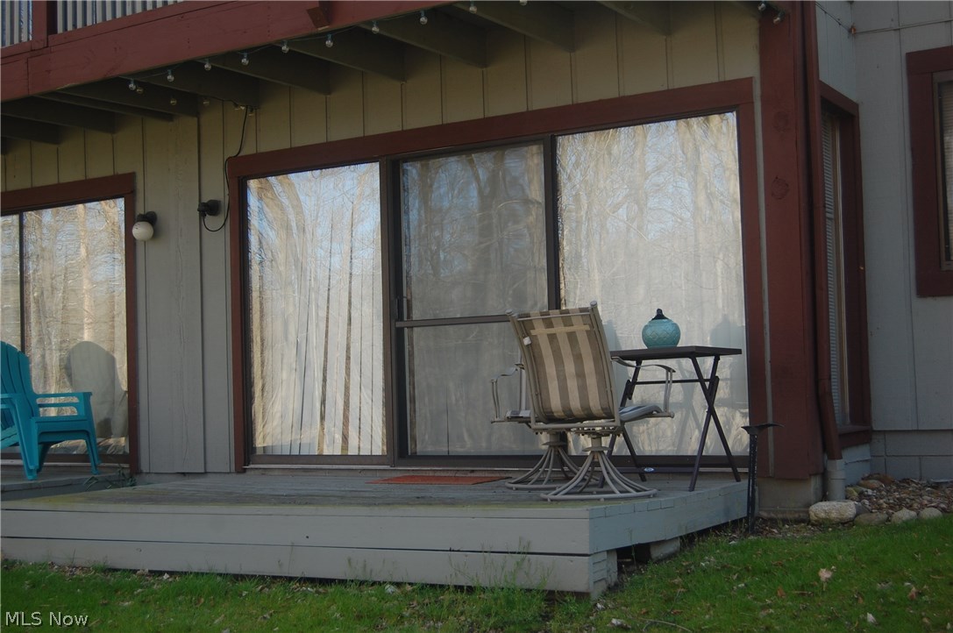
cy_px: 316
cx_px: 476
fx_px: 1269
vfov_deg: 28.0
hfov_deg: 41.2
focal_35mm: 48
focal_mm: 32
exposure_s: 1/125
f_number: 5.6
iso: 220
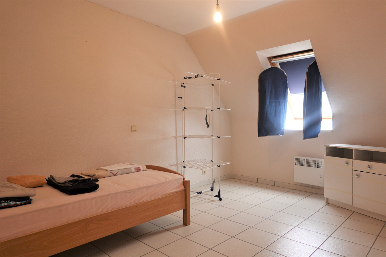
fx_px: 257
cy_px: 128
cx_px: 193
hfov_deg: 73.7
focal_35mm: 24
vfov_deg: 53.1
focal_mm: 9
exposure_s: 1/40
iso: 125
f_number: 2.8
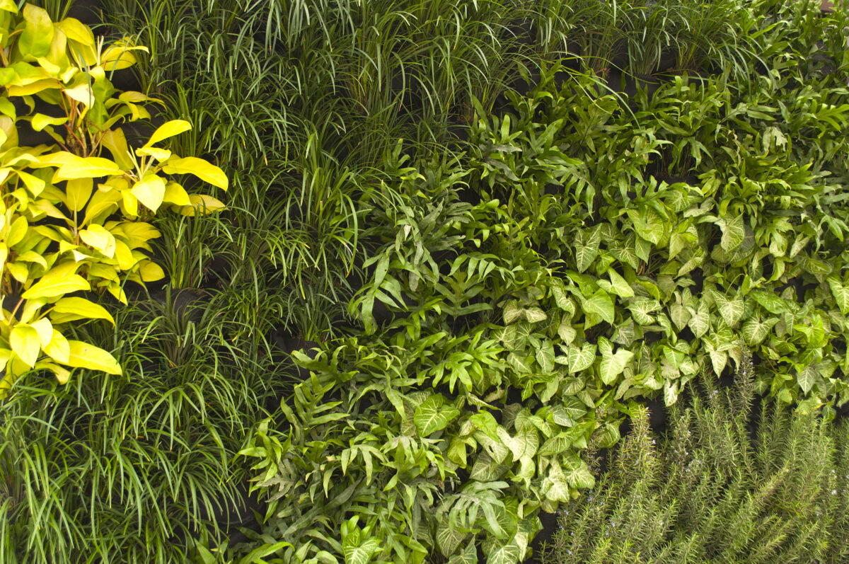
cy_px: 282
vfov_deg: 29.8
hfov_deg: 43.7
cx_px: 424
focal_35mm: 45
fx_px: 1060
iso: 200
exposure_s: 1/50
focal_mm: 30
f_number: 5.6
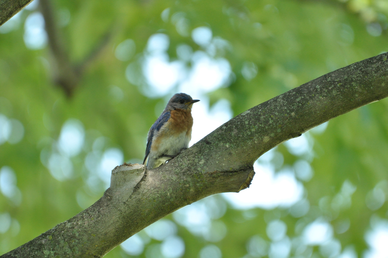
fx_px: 8074
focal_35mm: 750
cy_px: 129
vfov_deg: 1.8
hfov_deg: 2.8
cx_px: 194
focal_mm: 500
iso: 1000
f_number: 5.6
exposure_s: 1/320
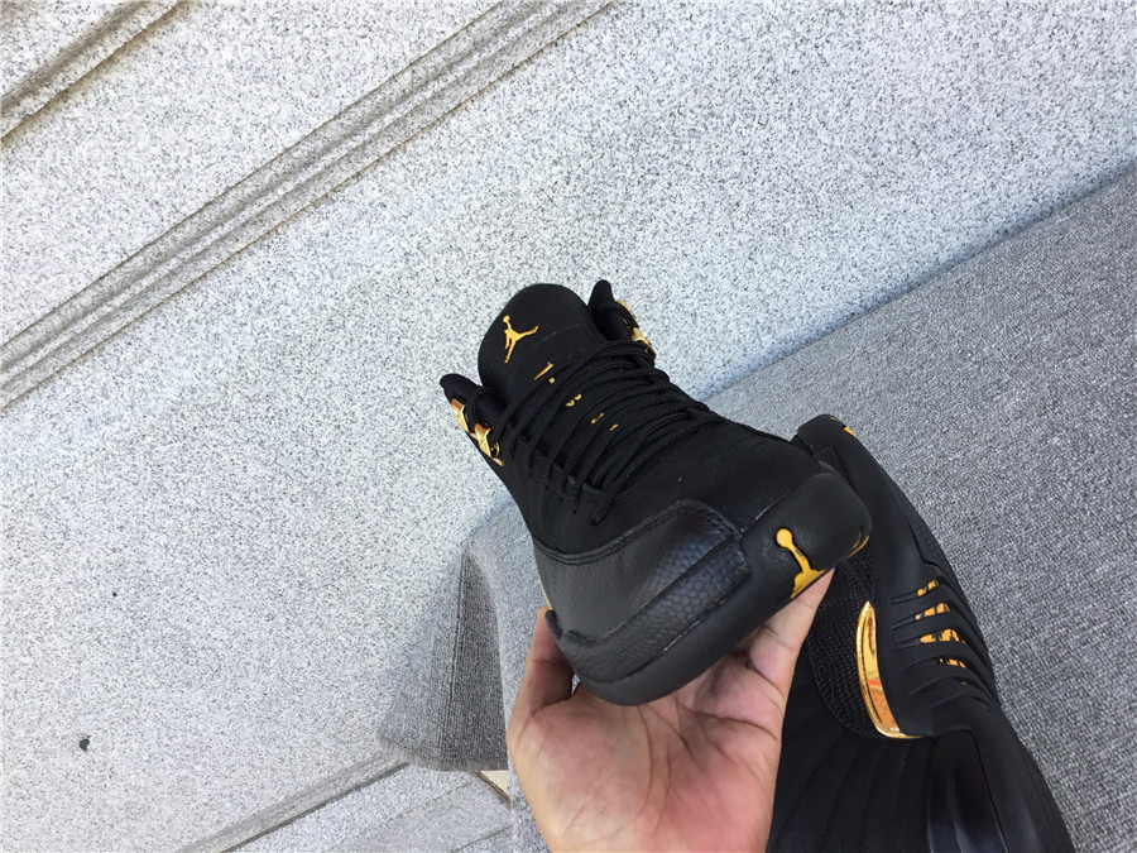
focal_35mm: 31
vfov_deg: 45.4
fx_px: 1018
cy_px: 426
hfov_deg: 58.4
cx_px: 568
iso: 25
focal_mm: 3.3
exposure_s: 1/107
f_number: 2.4
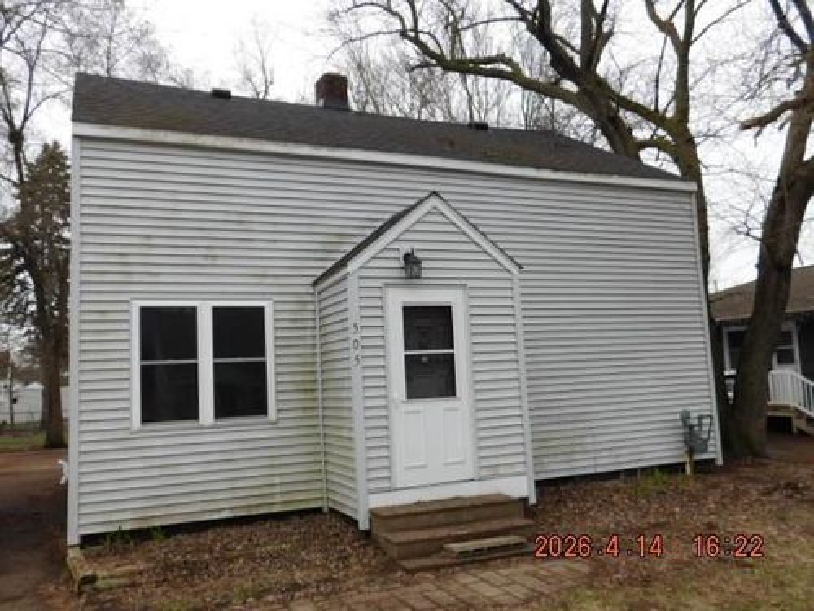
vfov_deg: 46.8
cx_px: 407
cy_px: 306
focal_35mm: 30
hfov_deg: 60.0
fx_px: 705
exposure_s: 1/160
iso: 125
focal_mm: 5.3
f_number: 3.2
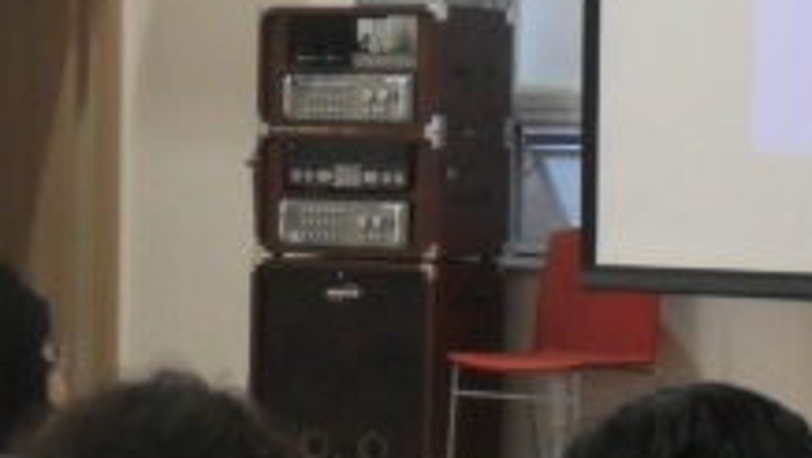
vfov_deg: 6.8
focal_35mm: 179
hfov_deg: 12.0
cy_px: 361
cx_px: 626
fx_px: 3857
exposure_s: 1/30
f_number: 2.8
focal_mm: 6.2
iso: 200
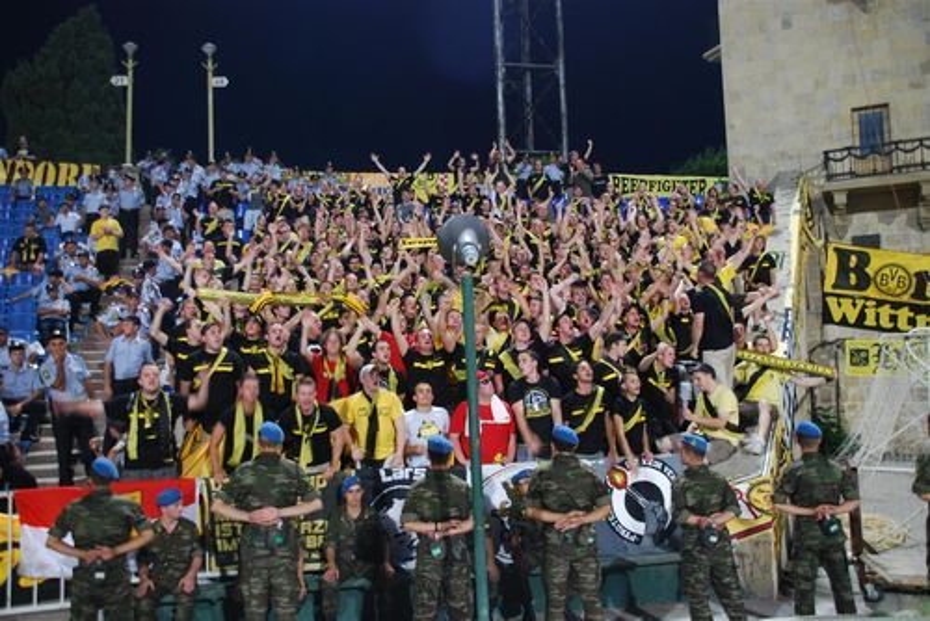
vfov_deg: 40.0
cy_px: 310
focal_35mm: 33
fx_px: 853
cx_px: 465
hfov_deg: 57.2
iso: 400
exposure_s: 1/20
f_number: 4
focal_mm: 22
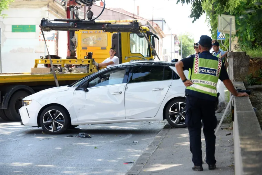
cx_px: 131
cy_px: 88
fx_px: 910
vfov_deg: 11.0
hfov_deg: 16.4
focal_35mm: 125
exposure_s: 1/320
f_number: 5.6
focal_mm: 125
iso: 640
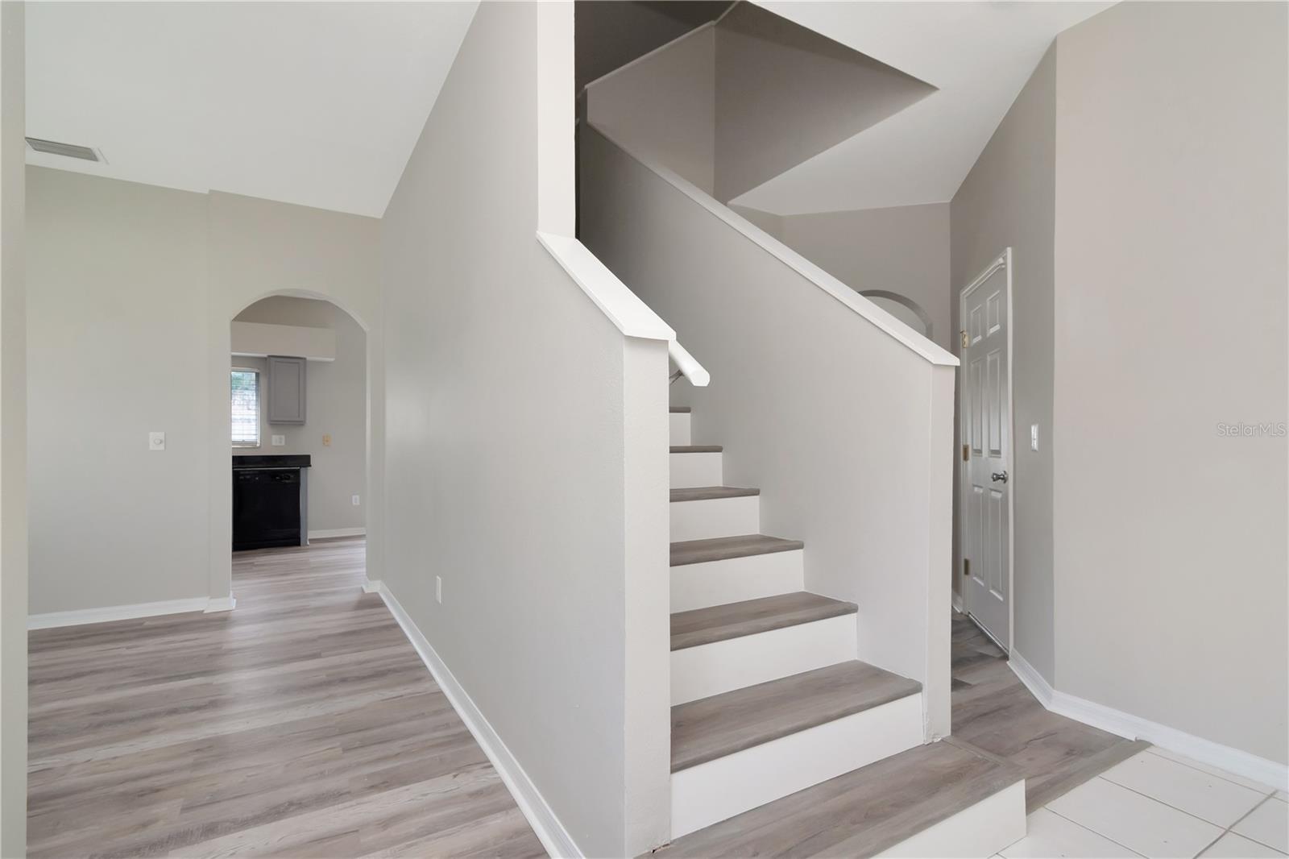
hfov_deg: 95.0
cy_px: 430
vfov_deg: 72.0
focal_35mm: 16
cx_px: 644
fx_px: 591
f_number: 7.1
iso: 400
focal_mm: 11
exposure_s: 1/200
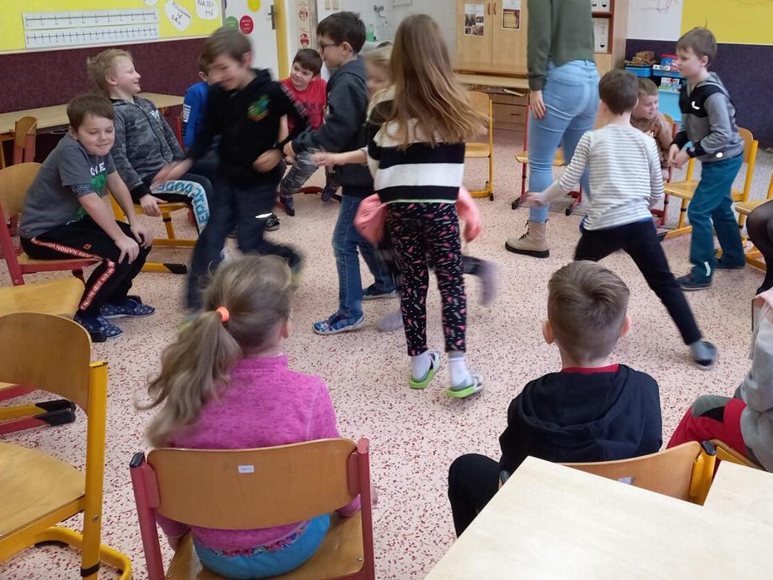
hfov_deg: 50.2
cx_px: 533
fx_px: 804
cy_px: 183
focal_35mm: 36
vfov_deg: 39.1
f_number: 1.8
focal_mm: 4.65
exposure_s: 1/50
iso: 200
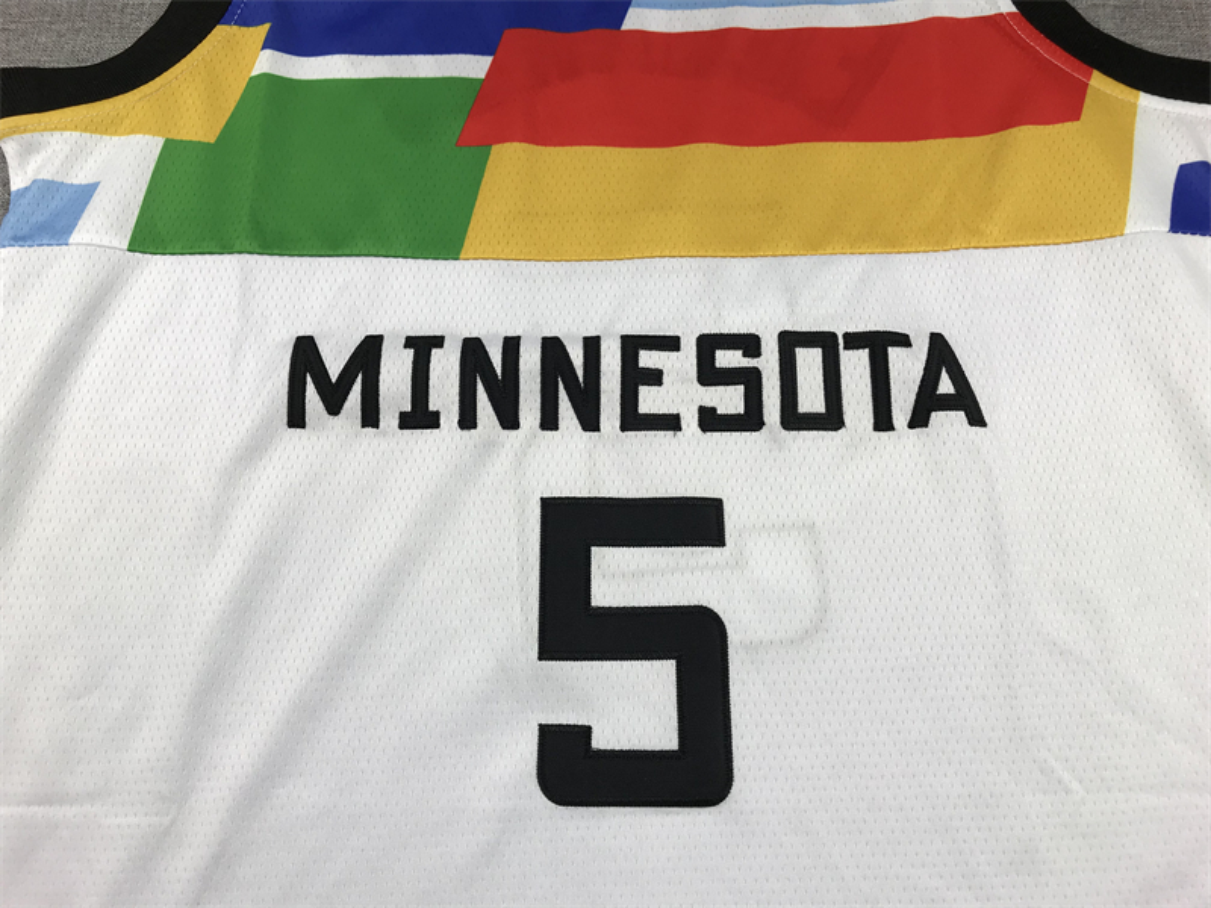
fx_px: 980
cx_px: 606
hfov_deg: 63.4
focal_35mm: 28
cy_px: 454
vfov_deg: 49.7
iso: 20
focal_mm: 3.99
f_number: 1.8
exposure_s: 1/137
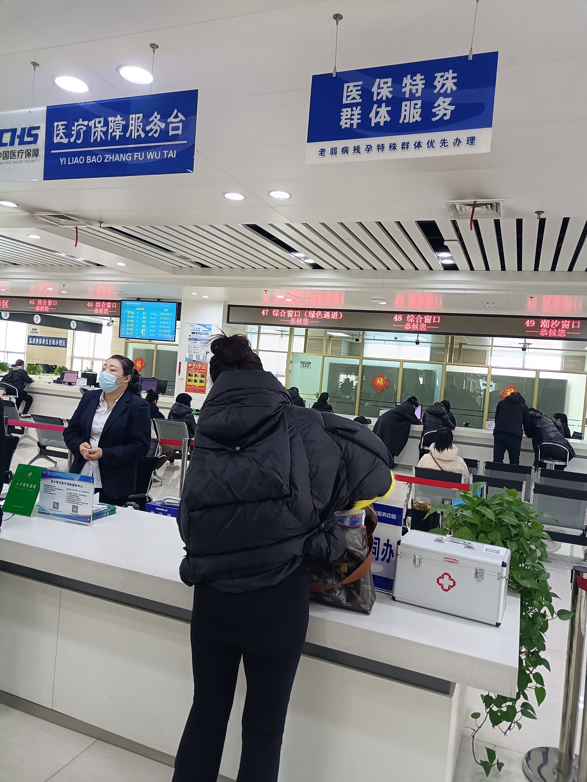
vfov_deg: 67.3
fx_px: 588
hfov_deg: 53.1
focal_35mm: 26
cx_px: 294
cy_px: 391
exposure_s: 1/100
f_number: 1.8
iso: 1547
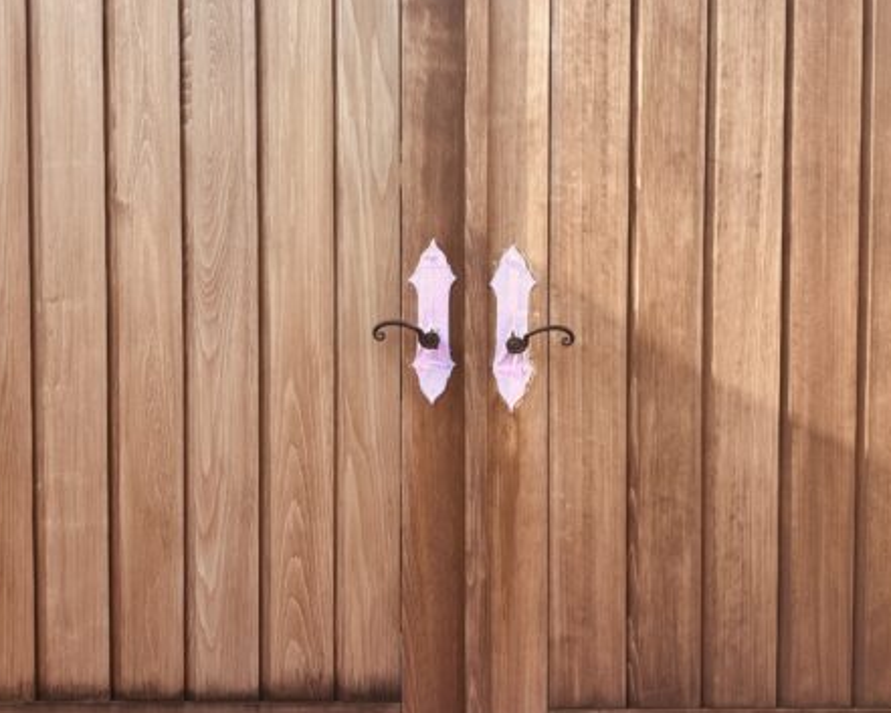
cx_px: 453
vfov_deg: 32.8
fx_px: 1213
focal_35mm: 46
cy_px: 337
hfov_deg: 40.3
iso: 50
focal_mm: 5.96
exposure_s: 1/604
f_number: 1.6
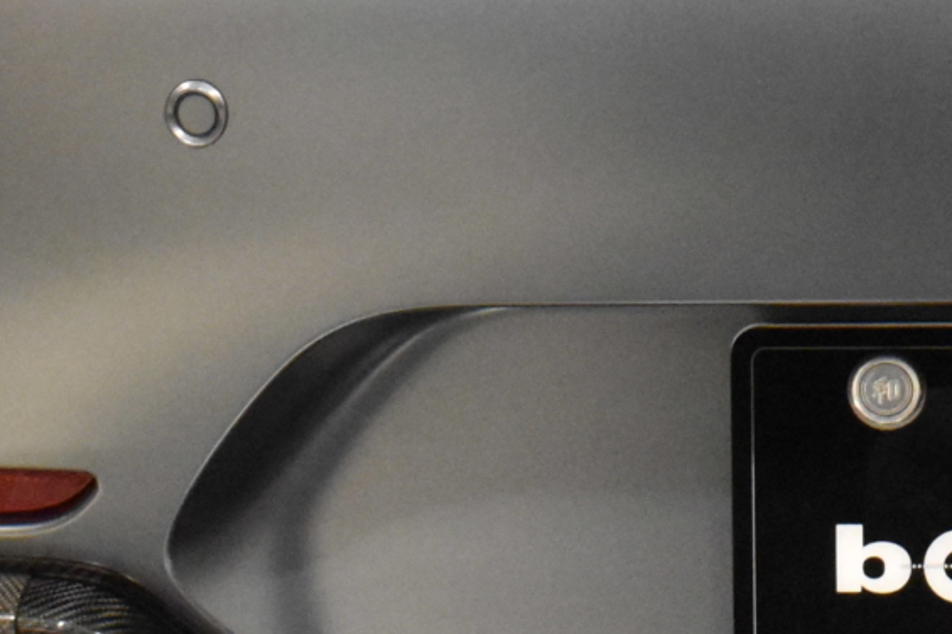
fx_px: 4680
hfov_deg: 11.4
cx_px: 1170
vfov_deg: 7.7
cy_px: -134
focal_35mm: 177
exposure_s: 1/40
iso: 5000
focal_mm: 26
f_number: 8
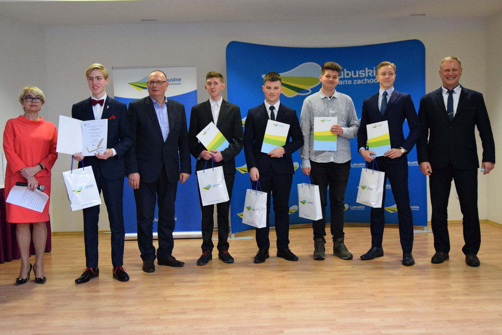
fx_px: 460
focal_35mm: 33
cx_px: 251
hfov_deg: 57.2
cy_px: 168
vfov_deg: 40.0
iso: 3200
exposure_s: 1/400
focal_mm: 22
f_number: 2.8
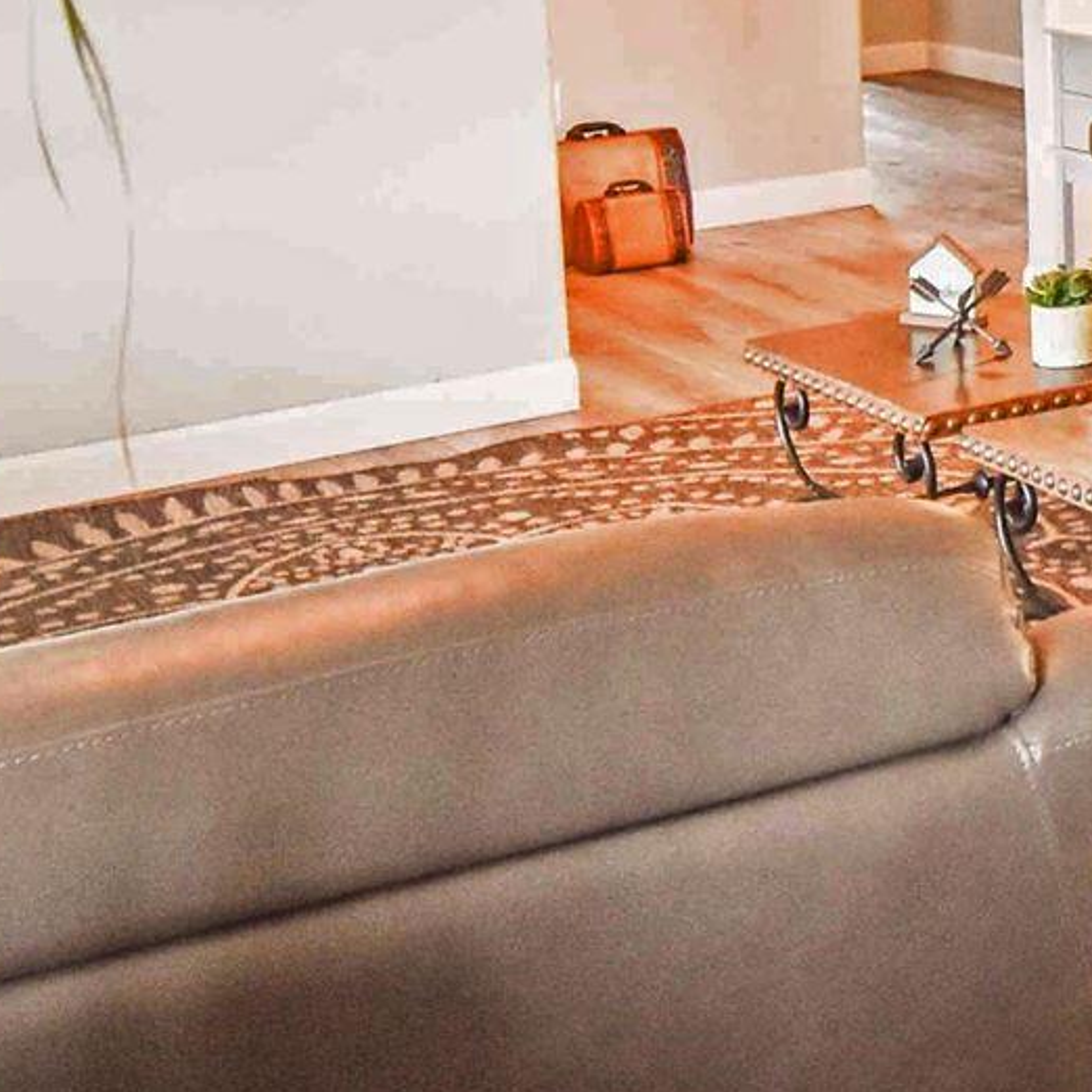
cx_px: 1745
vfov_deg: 22.0
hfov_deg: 19.4
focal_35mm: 75
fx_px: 2677
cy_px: -71
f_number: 4.5
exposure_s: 1/60
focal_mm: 10
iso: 640
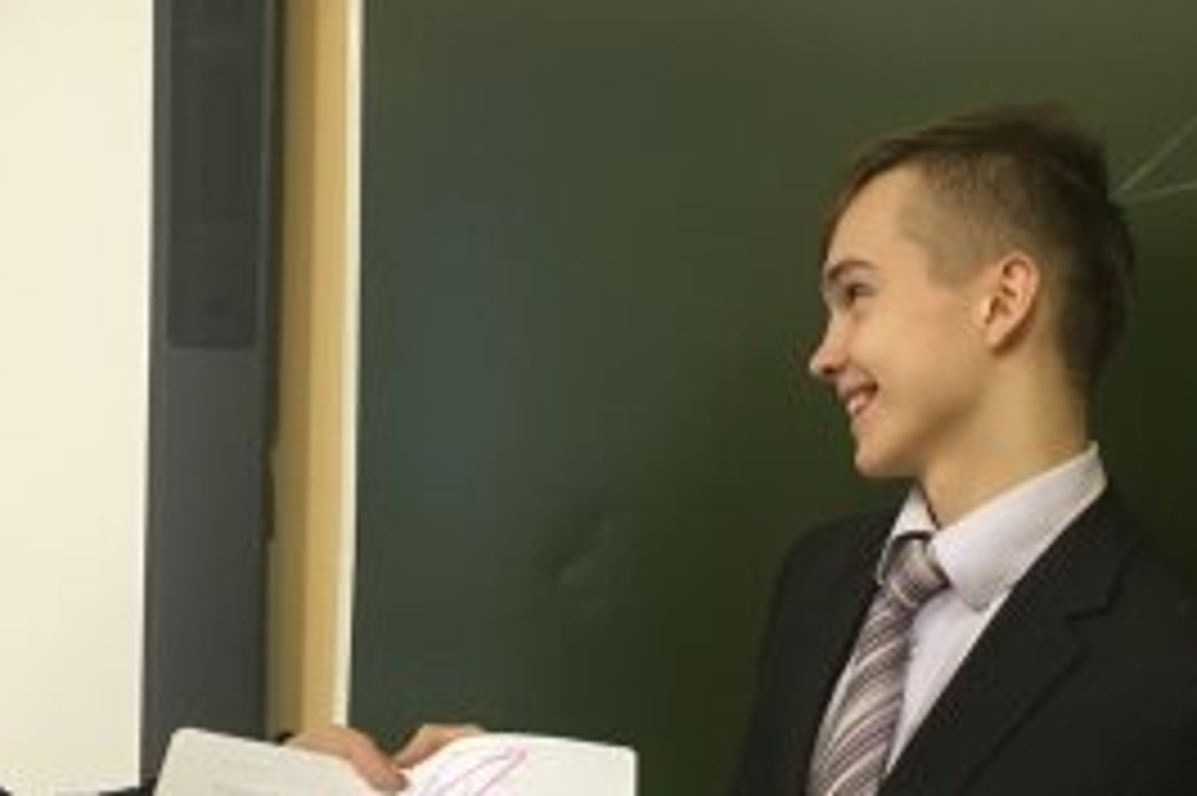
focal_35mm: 68
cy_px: 445
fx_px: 2260
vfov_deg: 20.0
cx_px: 801
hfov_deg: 29.5
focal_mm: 4.15
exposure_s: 1/33
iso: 160
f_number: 2.2
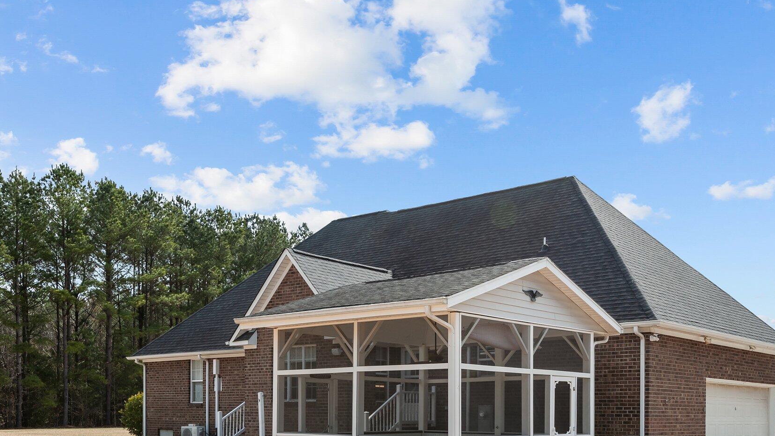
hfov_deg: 51.5
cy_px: 311
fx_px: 802
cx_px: 435
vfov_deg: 30.1
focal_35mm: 39
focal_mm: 30
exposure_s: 1/400
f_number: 10
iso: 400
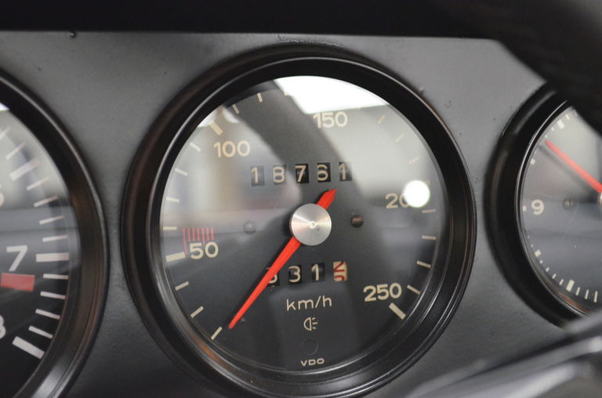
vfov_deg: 18.8
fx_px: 1201
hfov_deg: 28.1
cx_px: 301
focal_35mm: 72
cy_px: 199
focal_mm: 48
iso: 3200
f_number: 5.3
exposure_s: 1/20
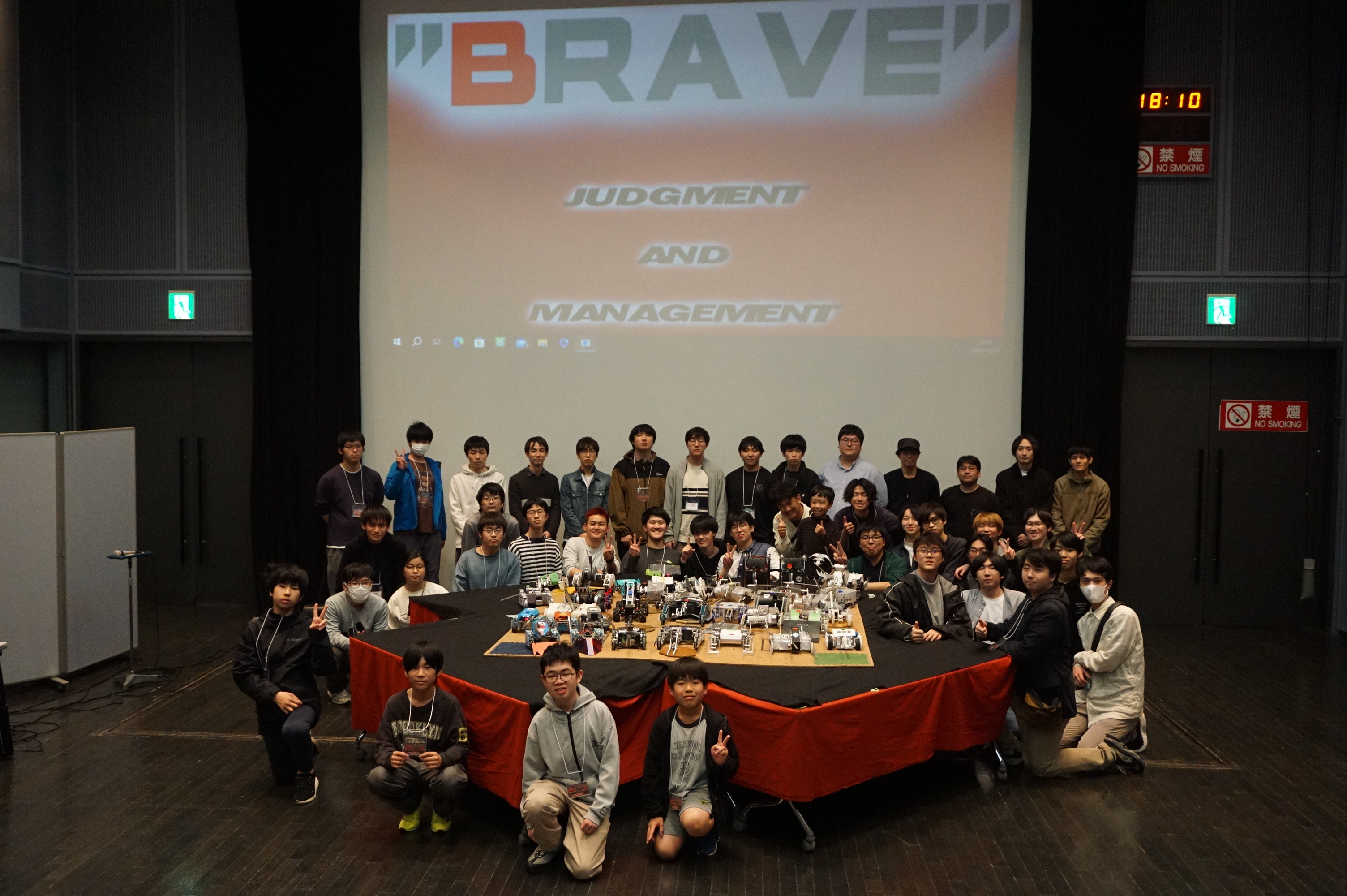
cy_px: 448
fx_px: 1234
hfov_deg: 57.3
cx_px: 674
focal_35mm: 33
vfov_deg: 39.9
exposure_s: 1/160
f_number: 4
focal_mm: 22
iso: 3200
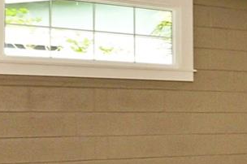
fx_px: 541
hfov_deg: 15.2
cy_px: 119
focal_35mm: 79
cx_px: 588
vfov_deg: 17.2
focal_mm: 10
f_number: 8
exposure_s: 1/200
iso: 800
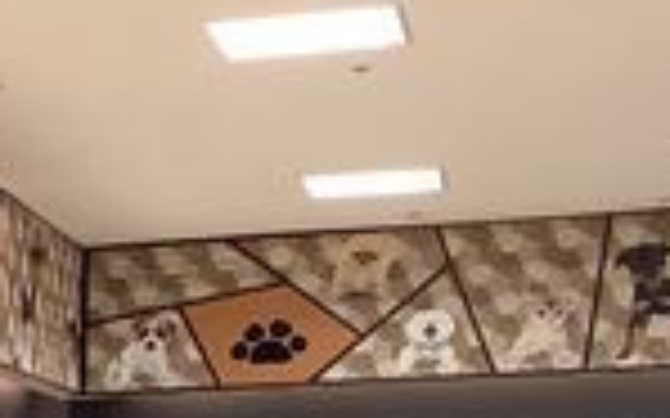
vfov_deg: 9.3
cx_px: -432
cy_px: 814
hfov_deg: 14.4
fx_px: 2409
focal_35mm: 132
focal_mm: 3.3
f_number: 2.4
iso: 100
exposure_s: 1/60
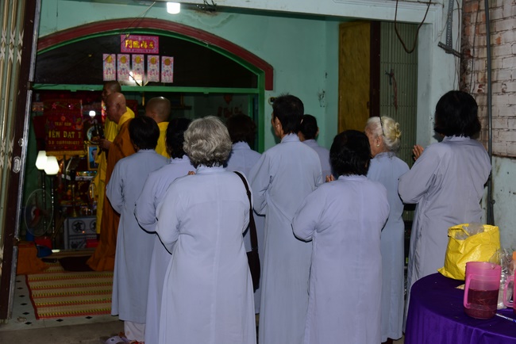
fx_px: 660
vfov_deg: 29.3
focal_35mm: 46
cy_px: 172
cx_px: 258
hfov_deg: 42.7
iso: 500
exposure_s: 1/80
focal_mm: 46
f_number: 5
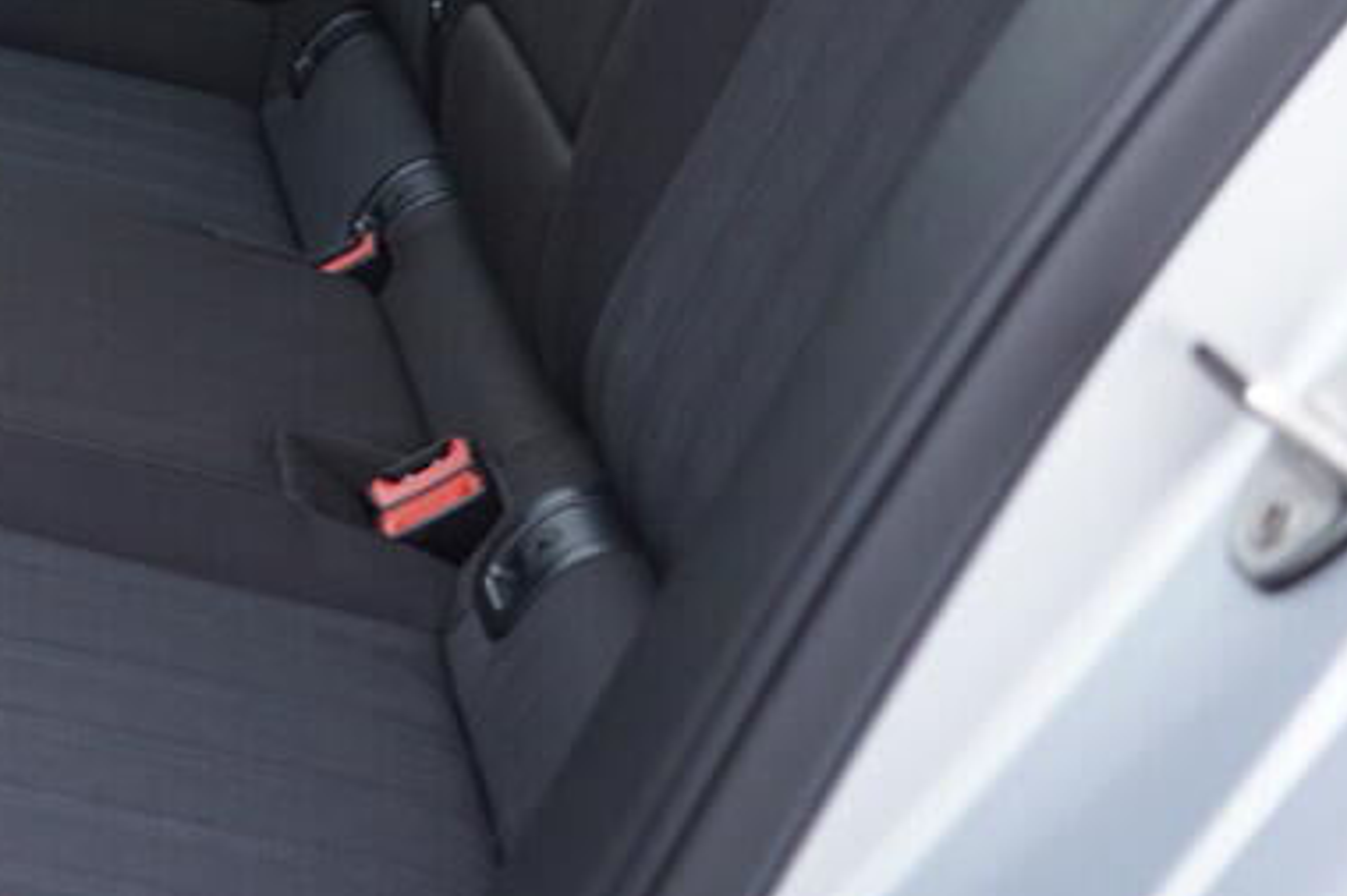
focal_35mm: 97
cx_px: -252
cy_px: -306
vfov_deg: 13.5
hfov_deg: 19.8
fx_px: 3628
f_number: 2.8
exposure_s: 1/40
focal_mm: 24
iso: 160
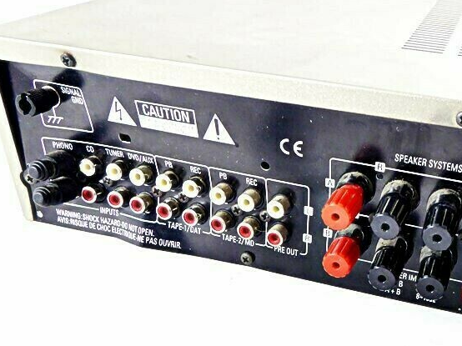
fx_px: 520
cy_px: 206
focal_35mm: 39
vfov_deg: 36.7
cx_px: 358
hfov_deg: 45.8
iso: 400
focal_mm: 4.3
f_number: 3.3
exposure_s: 1/15
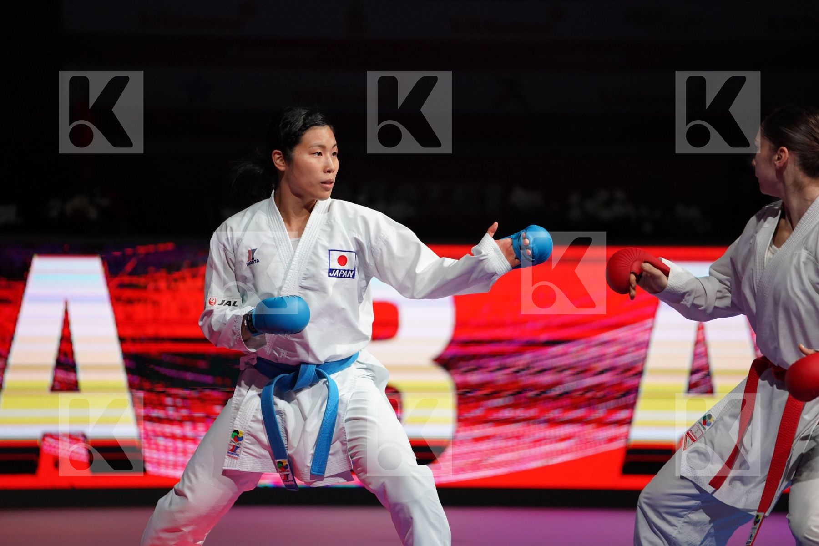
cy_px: 273
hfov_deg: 10.3
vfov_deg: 6.9
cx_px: 410
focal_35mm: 200
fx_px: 4550
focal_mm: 200
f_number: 2.8
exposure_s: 1/1000
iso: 2000
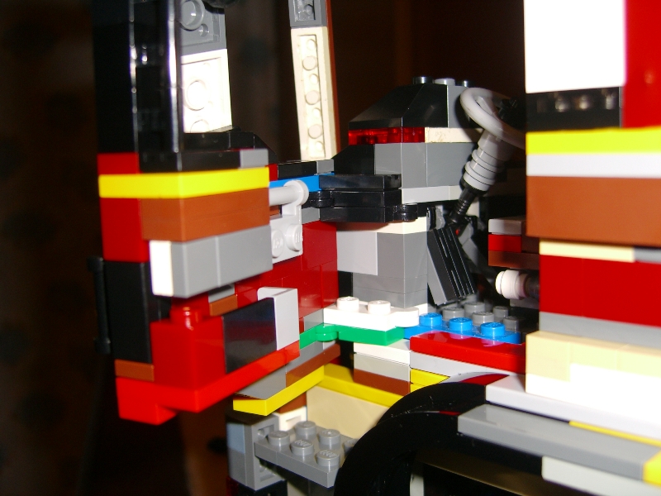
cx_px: 330
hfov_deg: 49.0
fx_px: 726
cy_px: 248
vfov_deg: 37.7
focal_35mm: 38
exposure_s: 1/60
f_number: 2.8
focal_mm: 7.9
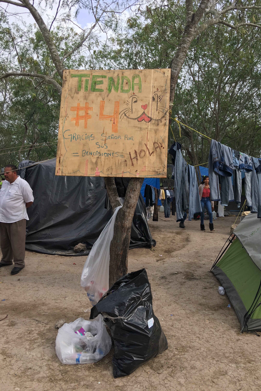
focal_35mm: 31
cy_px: 191
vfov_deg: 60.3
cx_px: 141
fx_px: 337
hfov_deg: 42.3
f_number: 2.2
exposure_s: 1/527
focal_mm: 4.15
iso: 25
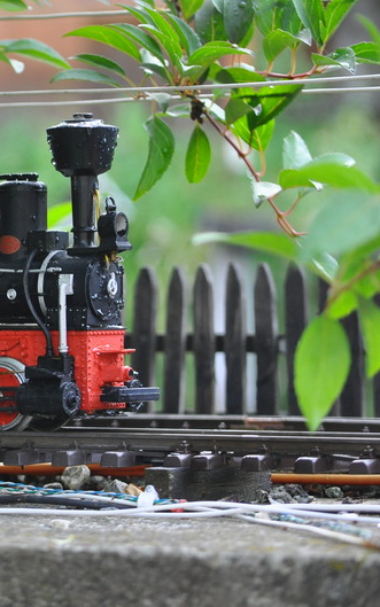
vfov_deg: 13.3
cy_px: 304
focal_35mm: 157
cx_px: -14
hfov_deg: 8.3
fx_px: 2599
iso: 1000
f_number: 4.2
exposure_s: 1/125
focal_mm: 68
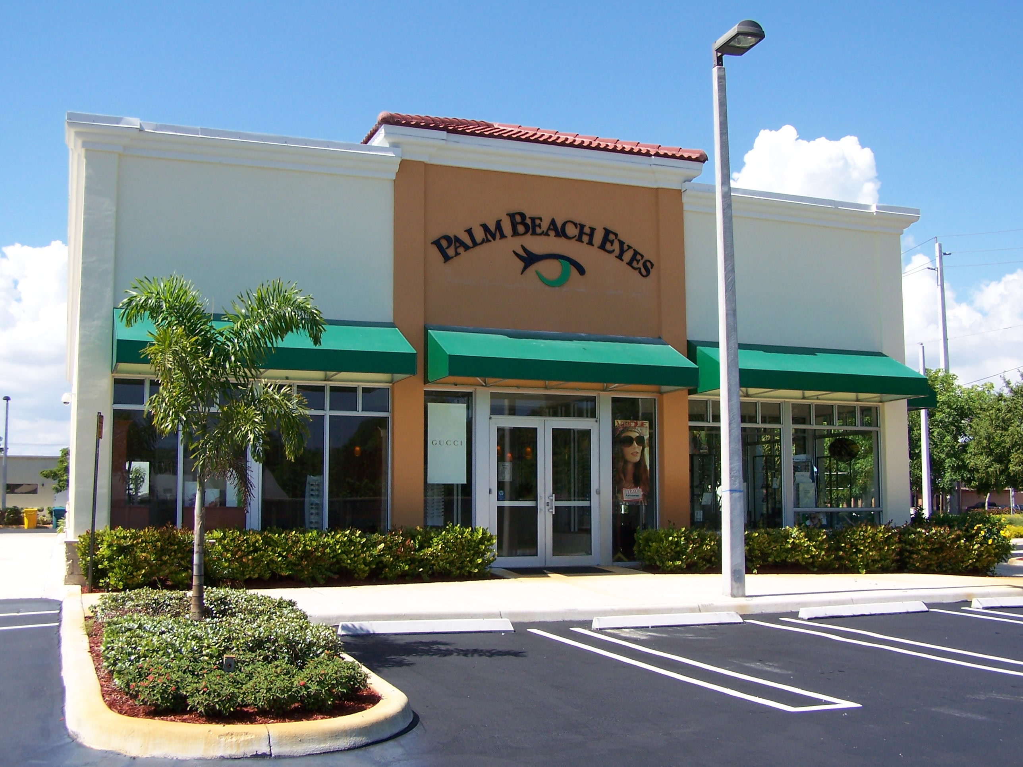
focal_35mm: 38
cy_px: 384
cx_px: 512
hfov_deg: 49.0
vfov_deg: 37.7
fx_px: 1123
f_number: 4
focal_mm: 6.3
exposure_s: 1/640
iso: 80
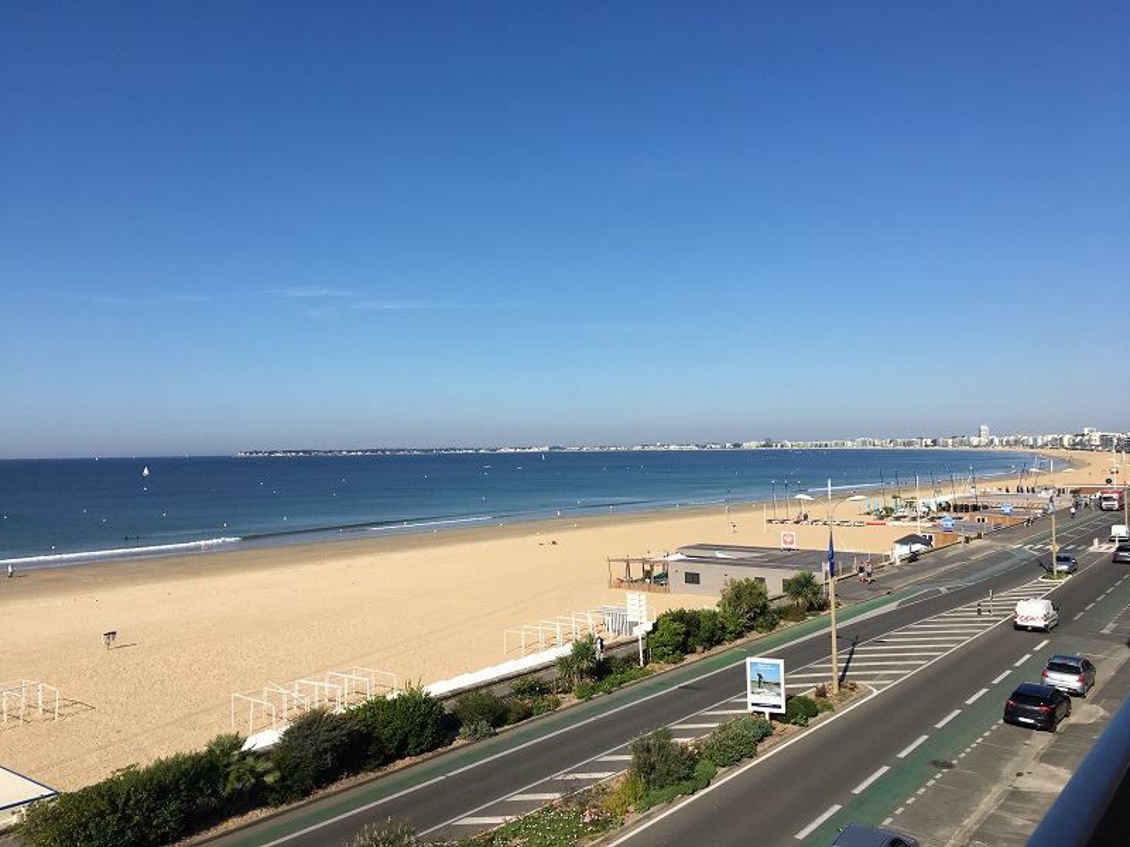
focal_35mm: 29
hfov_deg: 61.7
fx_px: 947
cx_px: 565
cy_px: 424
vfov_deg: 48.2
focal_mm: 4.15
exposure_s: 1/2262
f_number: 2.2
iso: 25
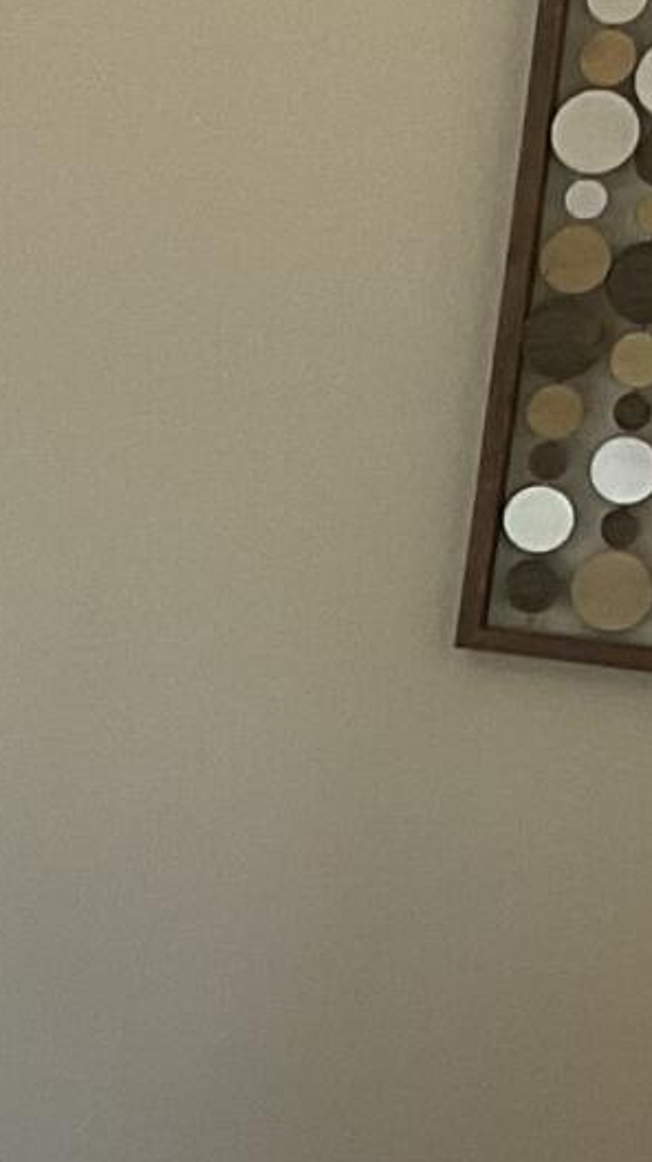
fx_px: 5539
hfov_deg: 6.2
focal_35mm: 180
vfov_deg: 11.9
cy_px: 1058
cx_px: -1275
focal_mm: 3
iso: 40
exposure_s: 1/60
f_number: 1.8
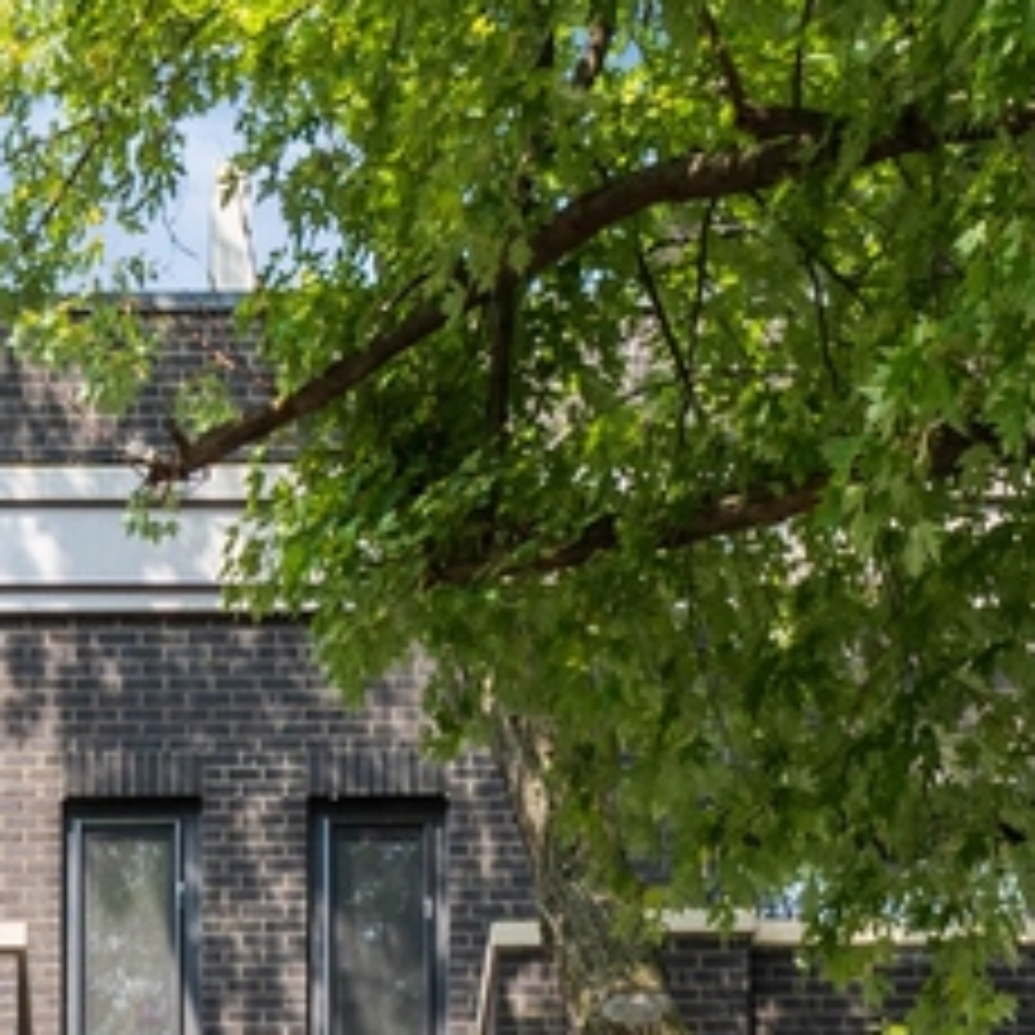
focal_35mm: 114
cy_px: 1863
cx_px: 110
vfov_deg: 13.7
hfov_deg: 15.1
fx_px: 3856
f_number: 10
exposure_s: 1/160
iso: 400
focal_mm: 19
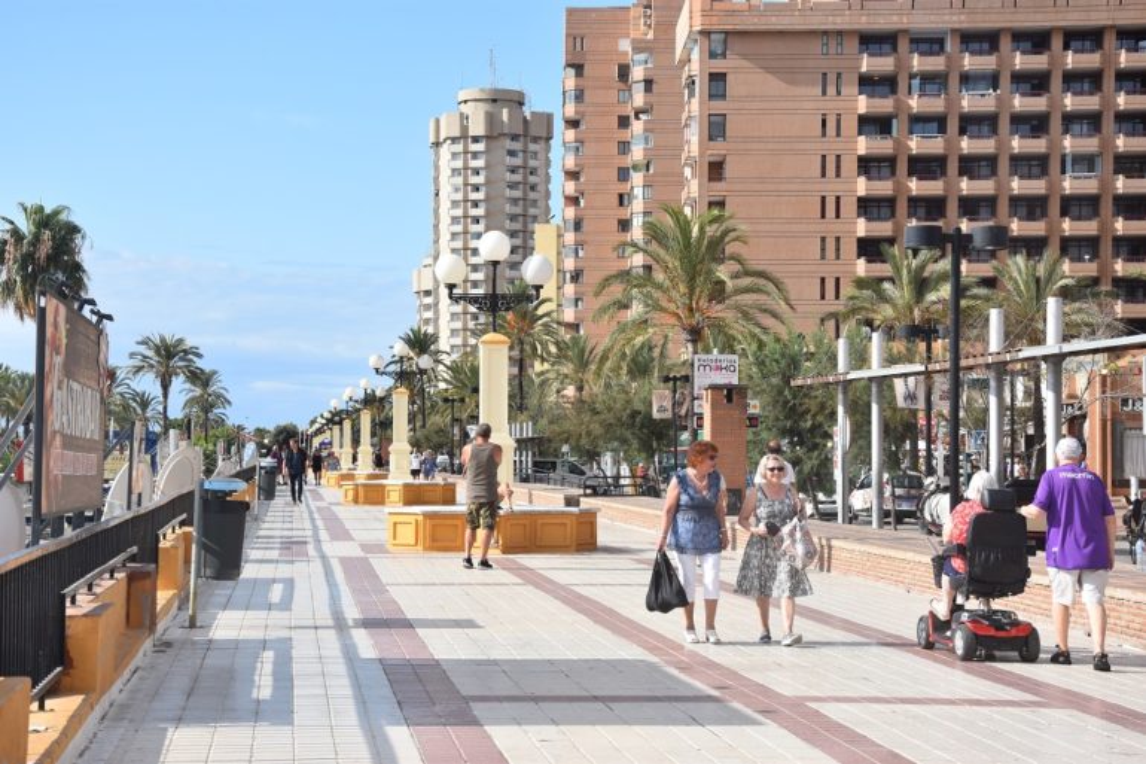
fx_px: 2291
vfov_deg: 18.9
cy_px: 382
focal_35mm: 72
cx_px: 573
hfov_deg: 28.1
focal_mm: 48
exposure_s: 1/500
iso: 180
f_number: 8
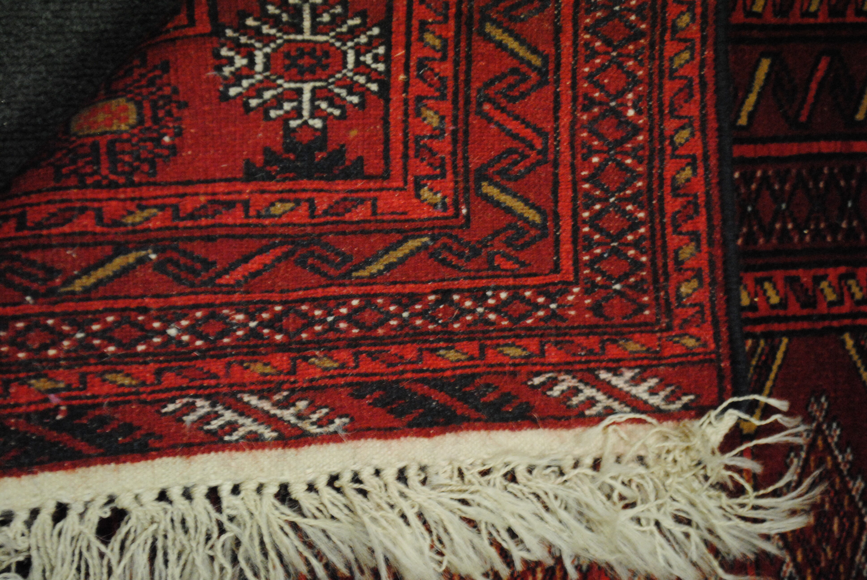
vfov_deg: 16.6
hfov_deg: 24.6
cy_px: 290
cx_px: 434
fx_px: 1989
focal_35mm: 82
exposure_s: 1/30
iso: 1600
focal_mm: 55
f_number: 5.6
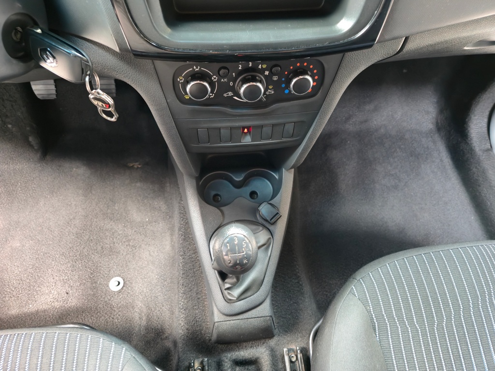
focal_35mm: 23
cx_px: 248
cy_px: 186
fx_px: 329
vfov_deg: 58.9
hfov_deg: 73.9
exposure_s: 1/40
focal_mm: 6.3
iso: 500
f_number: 1.7
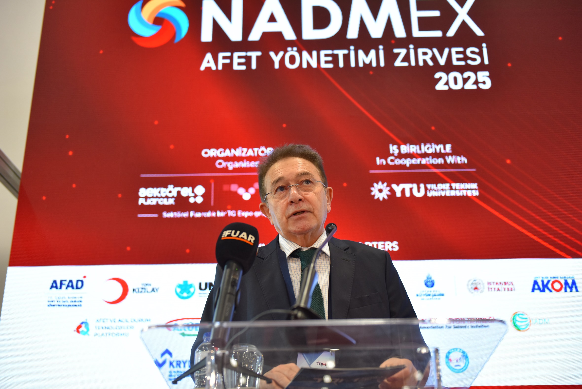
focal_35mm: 45
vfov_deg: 29.9
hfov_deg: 43.6
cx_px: 291
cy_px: 194
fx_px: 728
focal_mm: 45
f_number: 3.2
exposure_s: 1/160
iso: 640
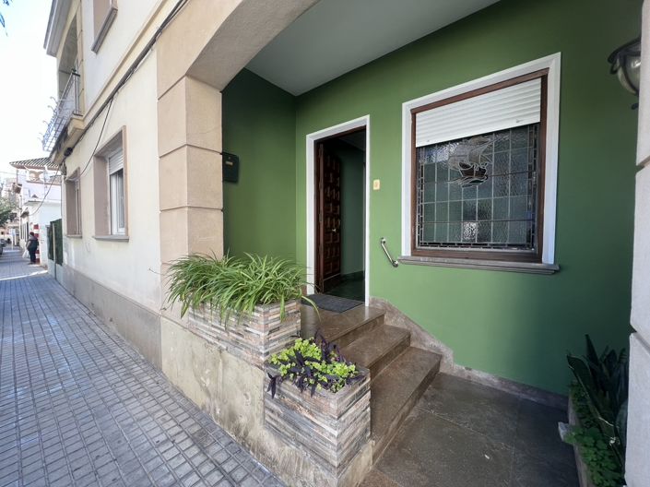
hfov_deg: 106.2
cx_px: 325
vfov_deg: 89.9
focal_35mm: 13
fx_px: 244
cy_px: 244
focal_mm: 1.57
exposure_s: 1/115
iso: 32
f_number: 1.8
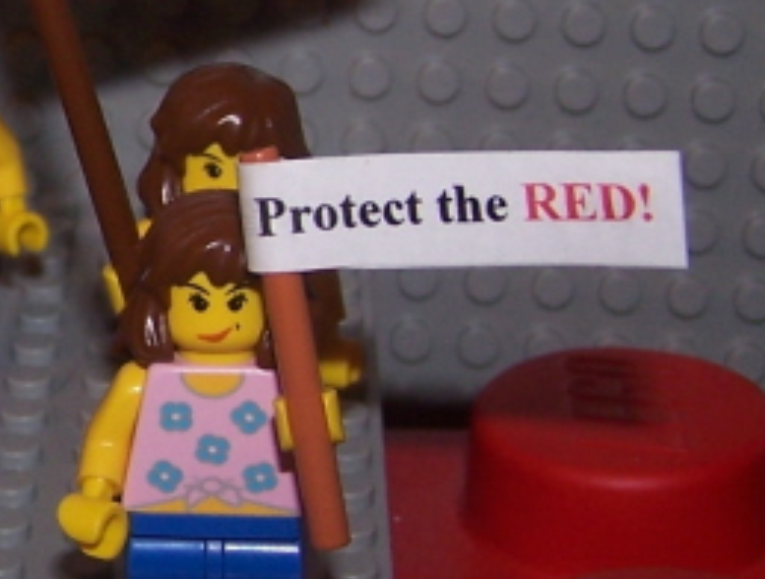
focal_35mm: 94
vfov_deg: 15.8
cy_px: 254
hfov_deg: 19.6
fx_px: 2084
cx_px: -148
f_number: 2.8
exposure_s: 1/60
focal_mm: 6.3
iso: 80
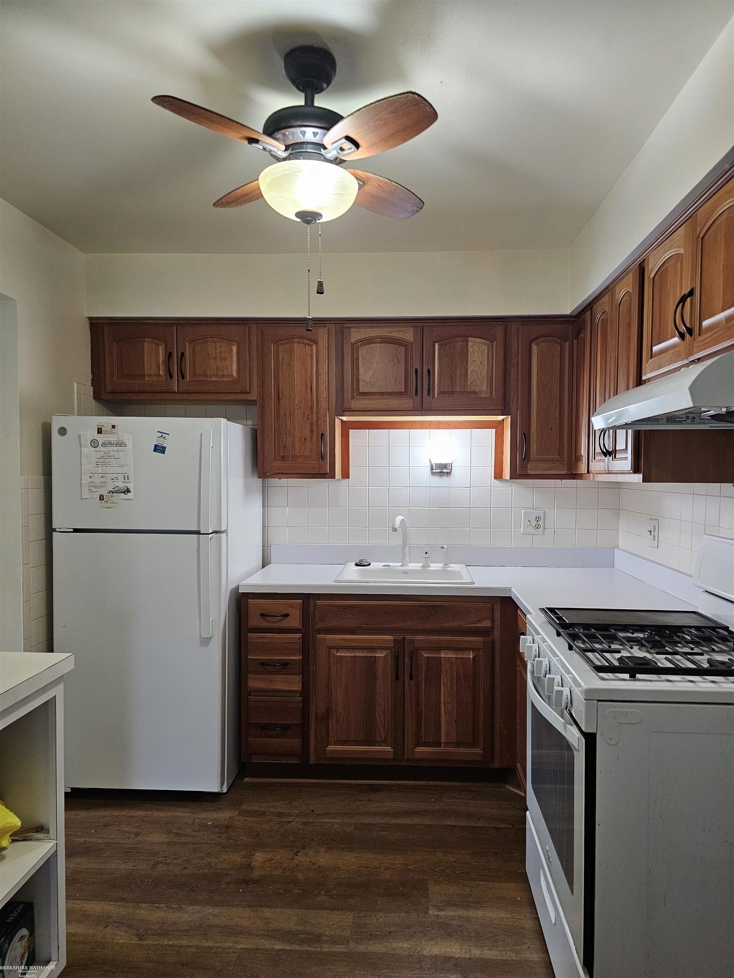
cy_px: 489
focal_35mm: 23
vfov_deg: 73.9
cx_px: 367
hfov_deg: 58.9
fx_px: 650
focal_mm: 6.3
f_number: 1.7
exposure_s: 1/120
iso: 500
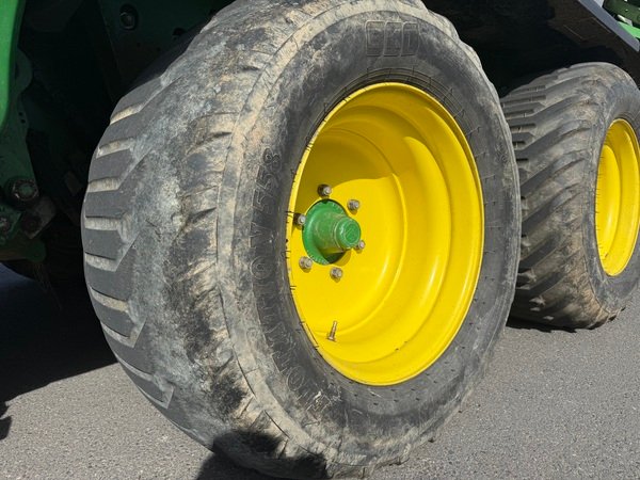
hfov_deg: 71.6
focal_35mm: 24
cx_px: 320
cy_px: 240
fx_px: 444
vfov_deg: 56.8
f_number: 1.78
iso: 80
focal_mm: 6.76
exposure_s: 1/6173
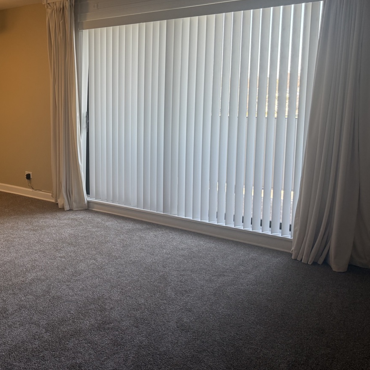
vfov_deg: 46.9
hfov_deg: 44.9
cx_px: 73
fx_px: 423
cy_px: 145
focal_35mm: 35
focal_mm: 6.76
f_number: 1.78
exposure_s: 1/198
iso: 160
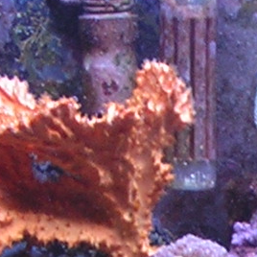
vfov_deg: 3.9
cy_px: 530
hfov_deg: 3.9
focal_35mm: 448
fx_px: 3763
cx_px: 401
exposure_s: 1/9
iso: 50
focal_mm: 11.1
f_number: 4.1
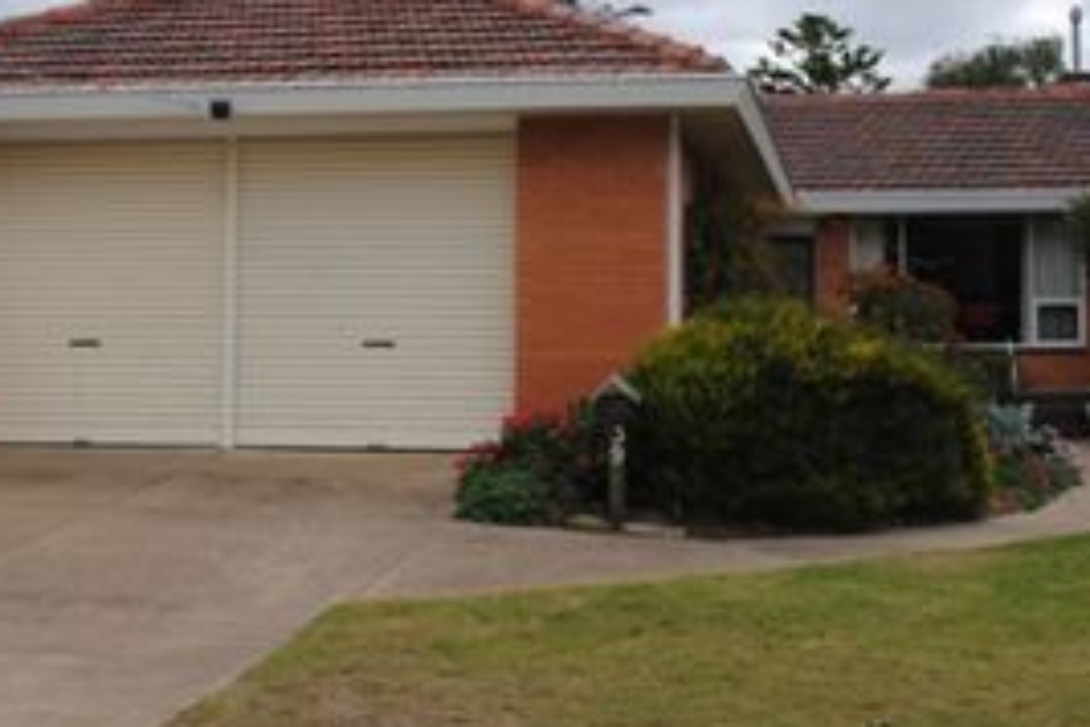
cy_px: 243
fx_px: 1756
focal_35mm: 58
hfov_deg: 34.5
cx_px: 576
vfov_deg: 23.3
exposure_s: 1/200
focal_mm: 22
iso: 100
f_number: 5.6
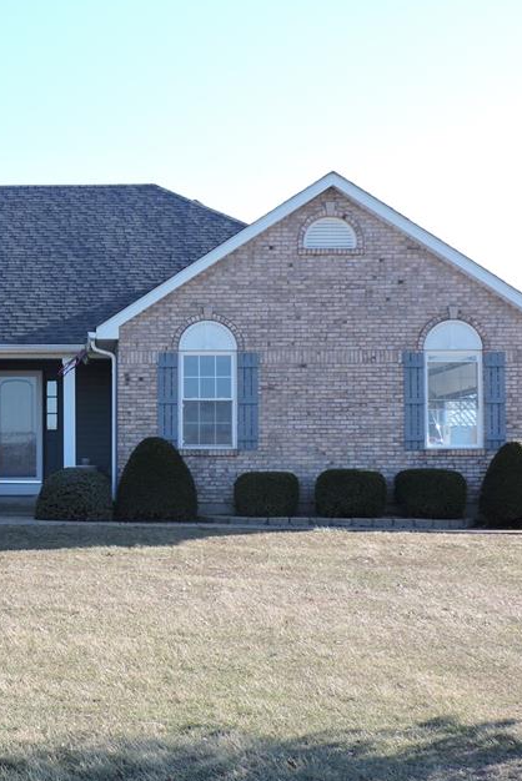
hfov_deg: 19.4
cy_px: 445
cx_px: -12
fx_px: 1477
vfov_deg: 29.6
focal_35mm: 68
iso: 100
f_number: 3.3
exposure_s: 1/320
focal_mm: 7.1
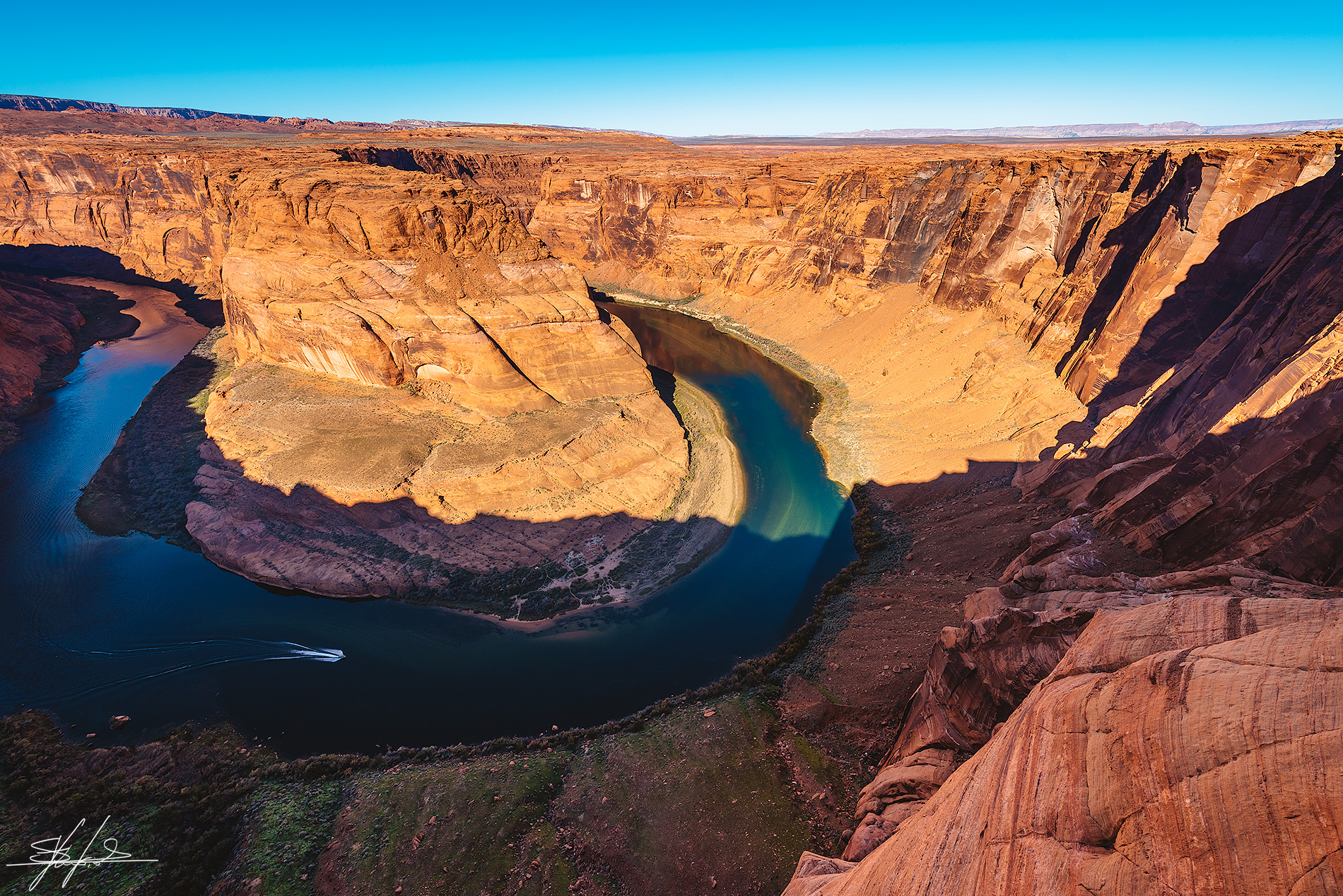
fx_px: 522
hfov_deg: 104.2
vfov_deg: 81.2
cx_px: 672
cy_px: 448
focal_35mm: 14
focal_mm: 14
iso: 100
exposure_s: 1/320
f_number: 8
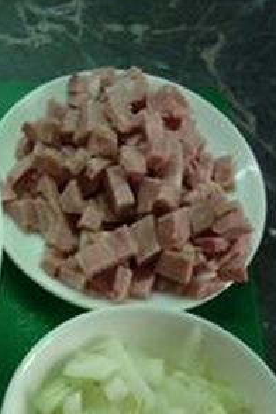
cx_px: -132
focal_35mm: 76
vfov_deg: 26.3
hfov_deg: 16.4
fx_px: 874
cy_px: 318
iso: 125
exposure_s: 1/30
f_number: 2.8
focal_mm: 5.5
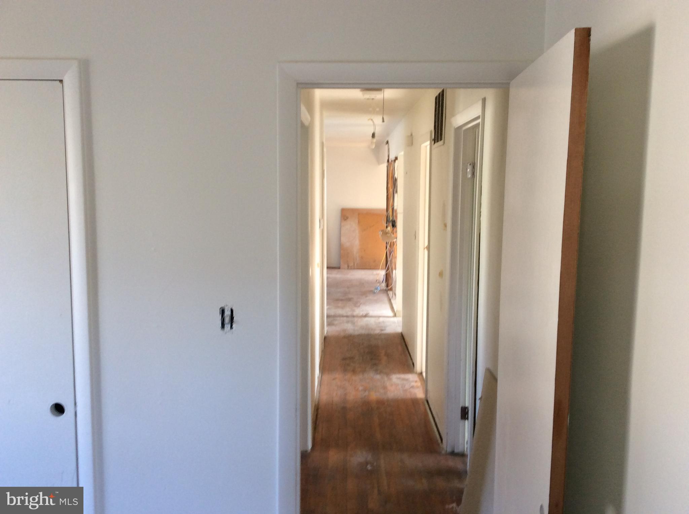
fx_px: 636
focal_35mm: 32
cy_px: 257
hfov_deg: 56.9
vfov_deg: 44.0
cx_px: 344
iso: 50
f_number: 2.4
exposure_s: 1/24
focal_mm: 3.3
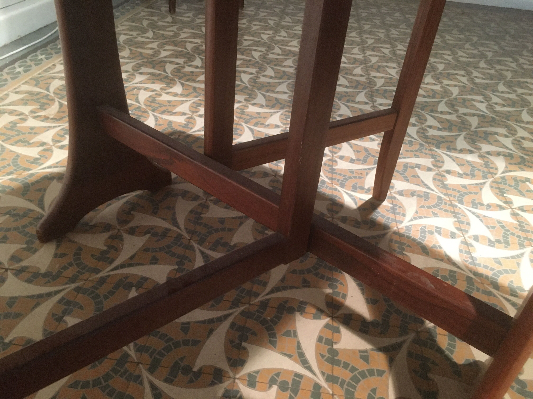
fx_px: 447
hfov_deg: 61.7
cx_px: 266
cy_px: 200
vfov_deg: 48.2
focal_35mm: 29
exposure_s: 1/17
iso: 200
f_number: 2.2
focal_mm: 4.15
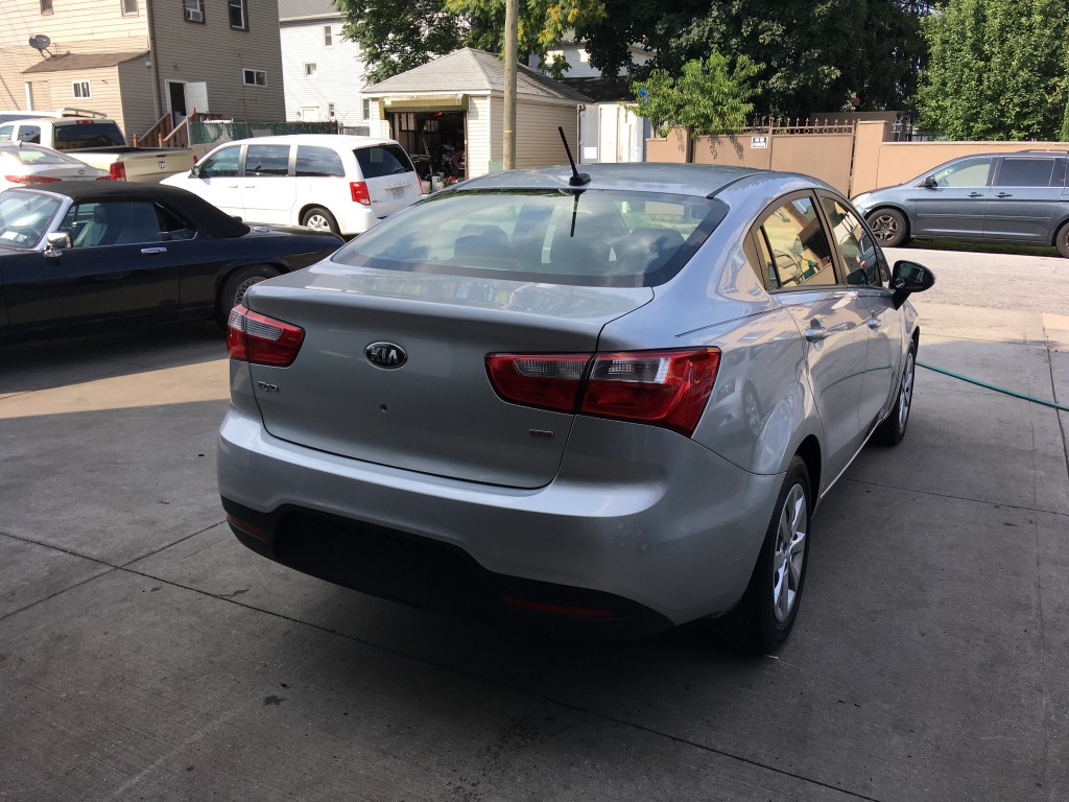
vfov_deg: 48.2
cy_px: 401
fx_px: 896
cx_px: 534
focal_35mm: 29
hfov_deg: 61.7
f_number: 2.2
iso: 25
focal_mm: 4.15
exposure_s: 1/712
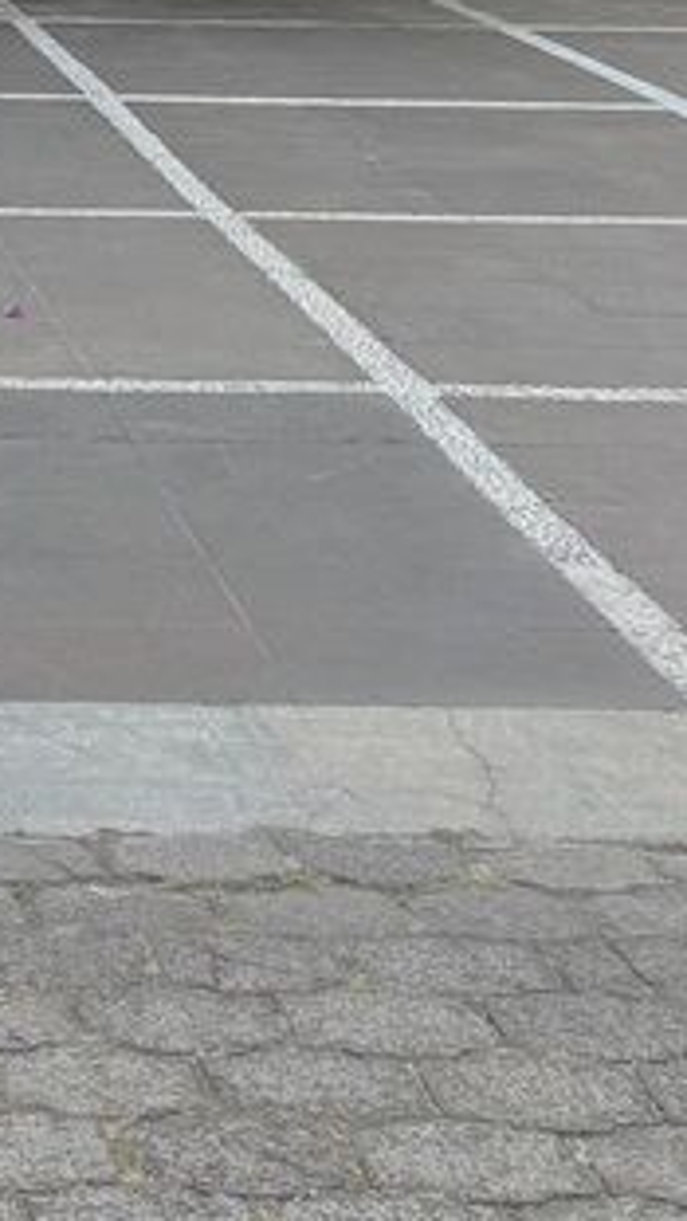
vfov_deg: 19.3
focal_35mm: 101
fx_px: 3270
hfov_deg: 11.0
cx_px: -648
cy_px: -436
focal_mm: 6.76
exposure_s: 1/202
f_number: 1.78
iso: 64
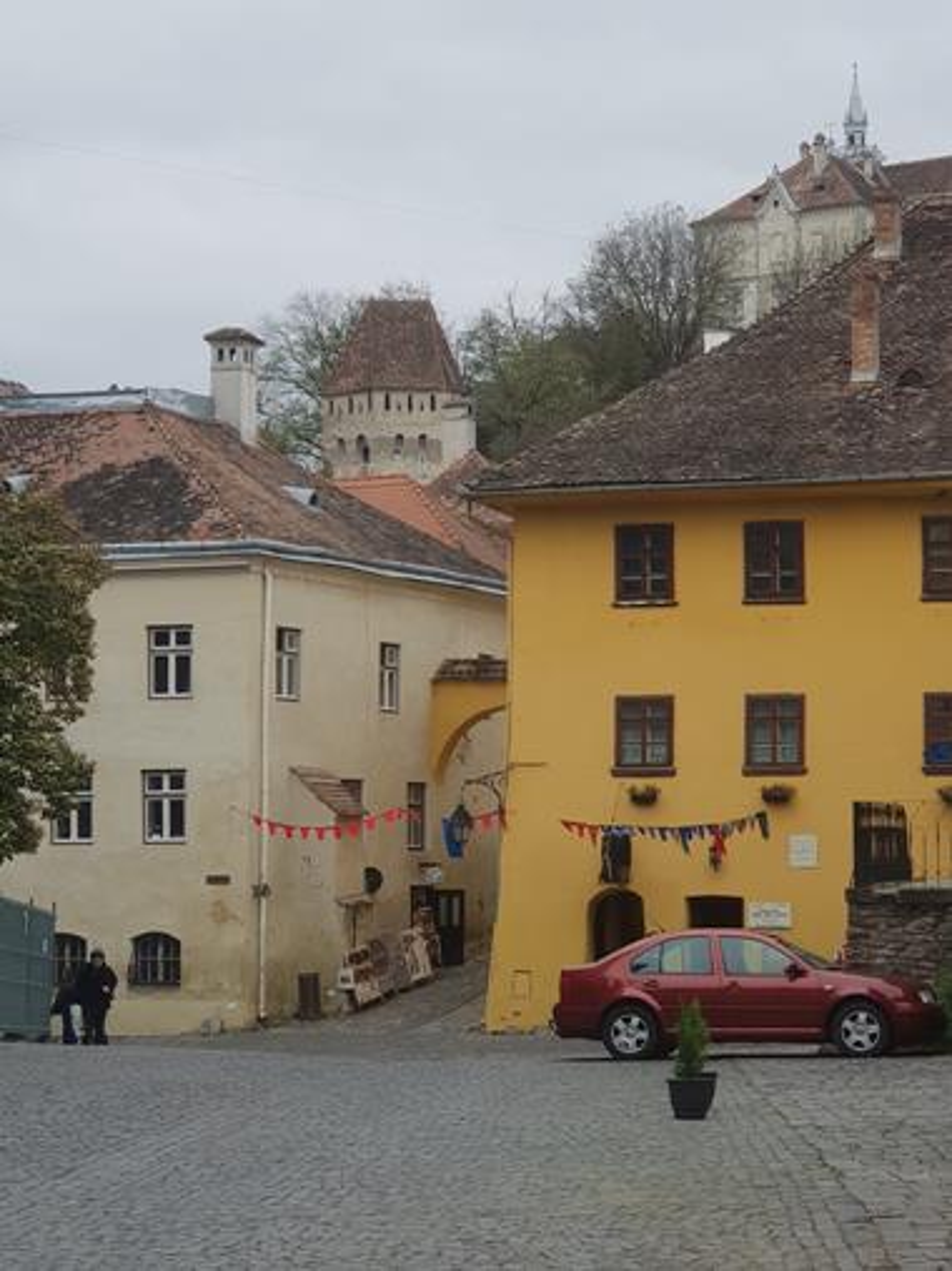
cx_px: 476
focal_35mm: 52
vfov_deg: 36.8
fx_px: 1908
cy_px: 636
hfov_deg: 28.0
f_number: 2.4
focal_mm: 6
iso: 25
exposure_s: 1/174
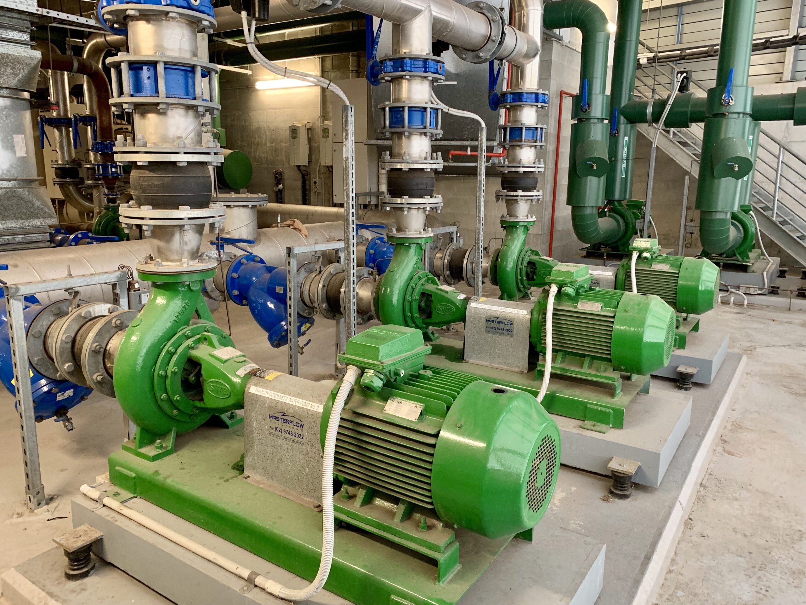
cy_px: 302
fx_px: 605
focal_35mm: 26
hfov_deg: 67.3
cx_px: 403
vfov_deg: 53.1
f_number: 1.8
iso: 320
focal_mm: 4.25
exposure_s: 1/50
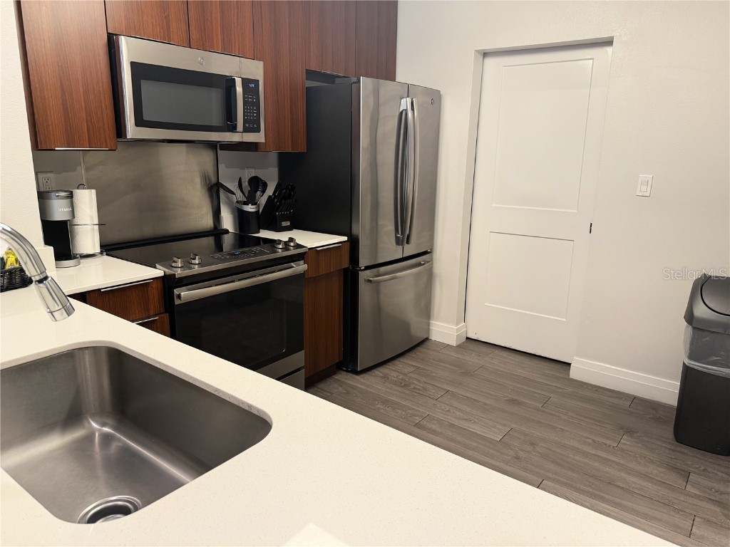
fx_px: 506
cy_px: 274
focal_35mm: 24
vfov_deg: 56.8
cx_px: 365
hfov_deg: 71.6
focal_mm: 6.76
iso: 200
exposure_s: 1/60
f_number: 1.78
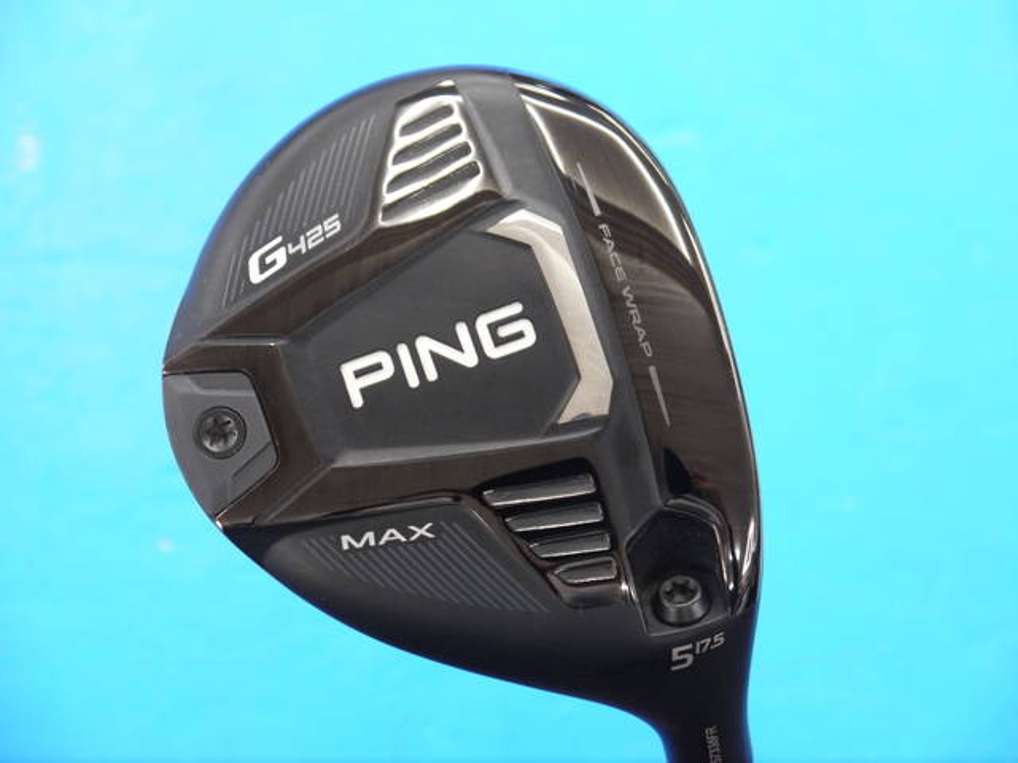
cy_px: 382
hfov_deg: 23.3
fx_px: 2470
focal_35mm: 84
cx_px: 509
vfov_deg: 17.6
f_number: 5.6
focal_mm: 42
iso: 800
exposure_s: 1/50
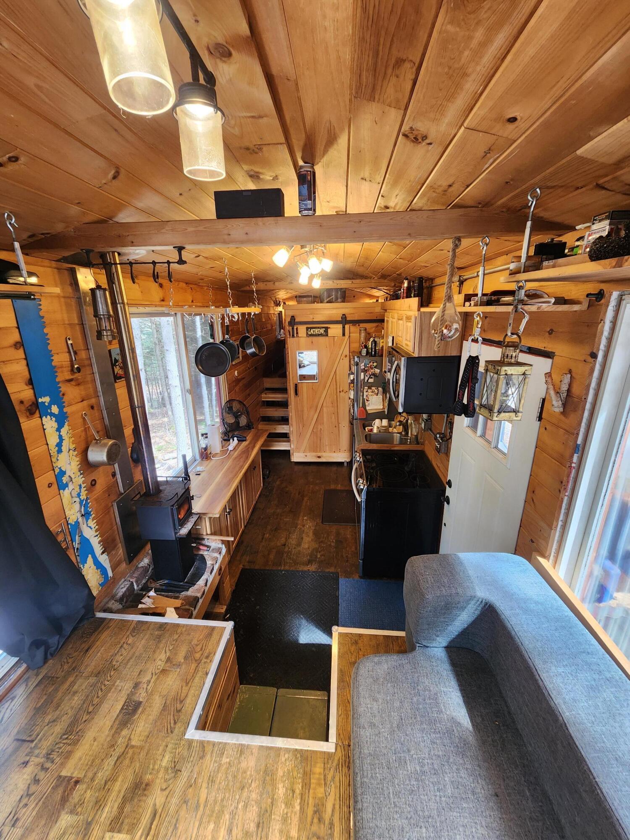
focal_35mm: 13
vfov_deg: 106.2
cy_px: 420
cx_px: 315
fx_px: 315
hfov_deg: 89.9
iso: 200
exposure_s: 1/60
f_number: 2.2
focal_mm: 2.2
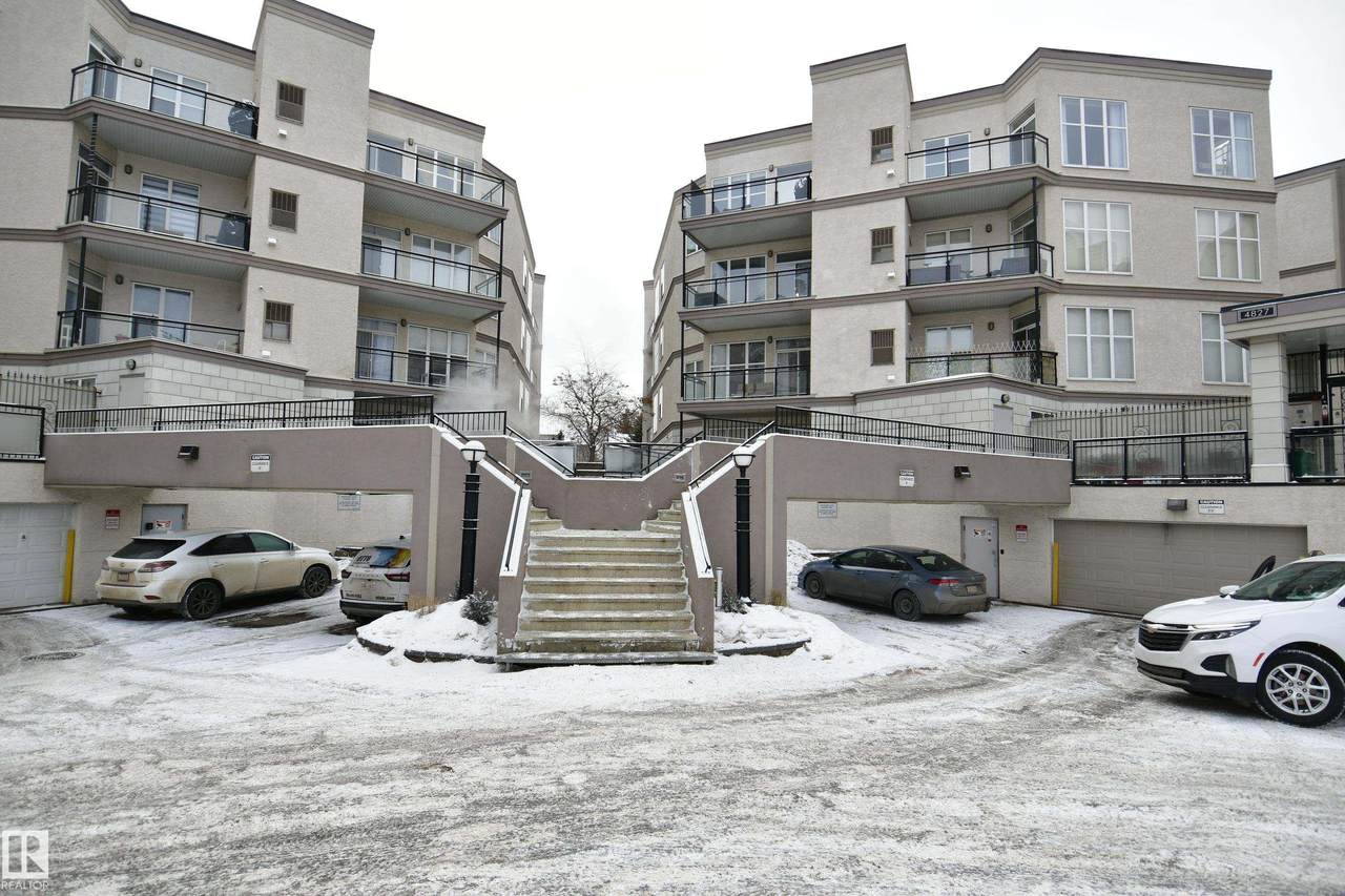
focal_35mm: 18
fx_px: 672
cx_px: 672
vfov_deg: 67.4
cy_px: 448
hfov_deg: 90.0
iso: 100
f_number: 4
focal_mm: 12
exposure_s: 1/250
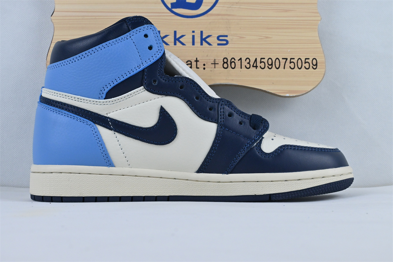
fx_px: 606
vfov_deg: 24.4
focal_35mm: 56
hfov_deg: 35.9
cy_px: 131
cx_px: 196
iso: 1000
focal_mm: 37
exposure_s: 1/160
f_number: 10
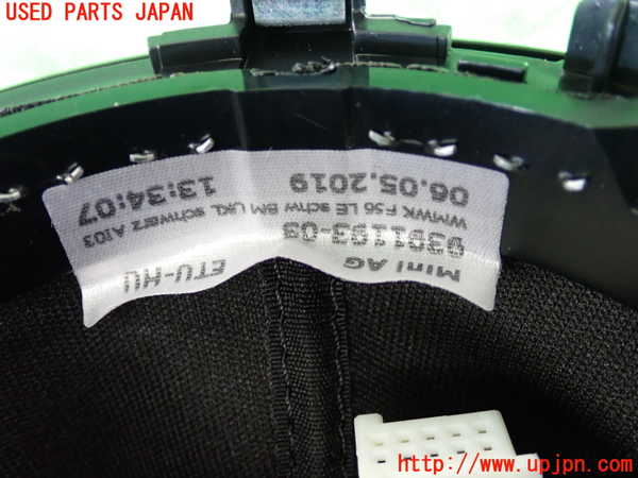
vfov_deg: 35.1
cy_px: 239
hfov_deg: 45.8
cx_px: 319
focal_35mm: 41
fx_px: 756
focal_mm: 7.31
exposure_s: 1/25
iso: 800
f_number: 2.8
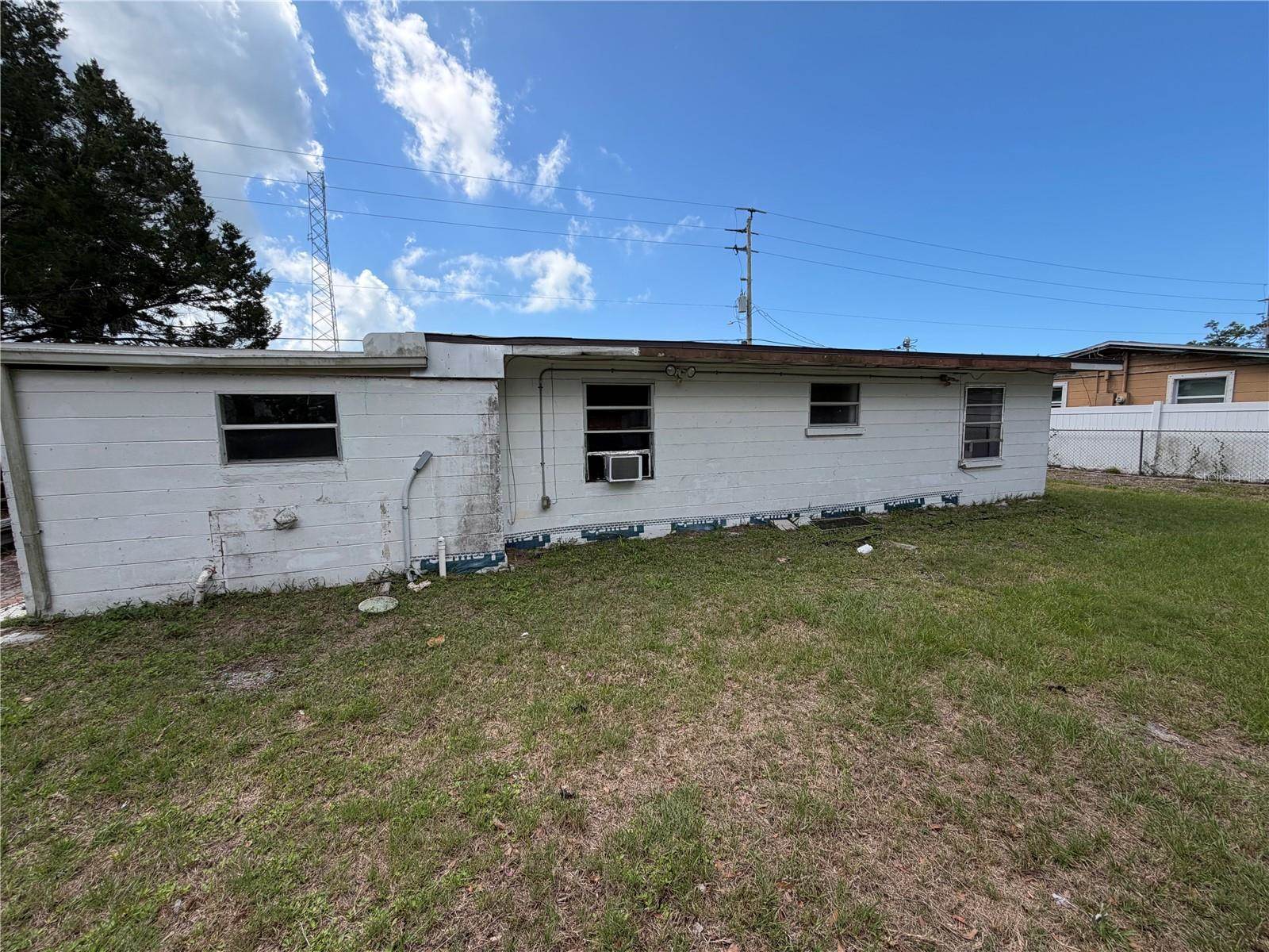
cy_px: 476
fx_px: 513
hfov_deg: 102.1
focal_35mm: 14
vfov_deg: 85.7
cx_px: 634
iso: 32
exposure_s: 1/770
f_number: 2.2
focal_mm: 2.22
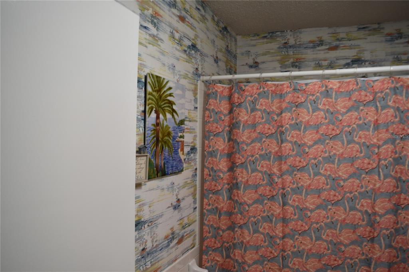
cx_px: 204
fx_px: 307
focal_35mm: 27
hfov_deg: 67.4
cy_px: 136
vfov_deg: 47.9
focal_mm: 18
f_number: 4.5
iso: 400
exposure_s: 1/80
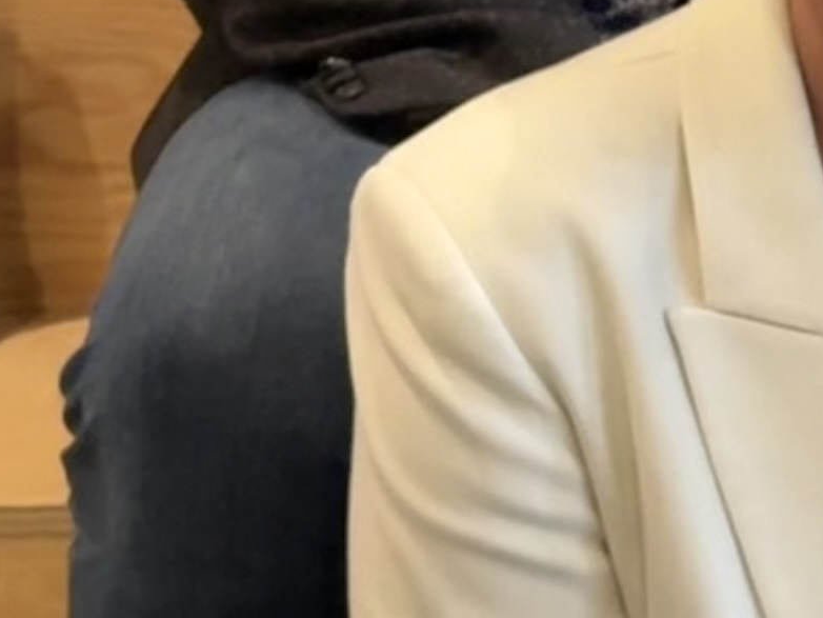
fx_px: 6374
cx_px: 1506
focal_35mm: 268
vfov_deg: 5.5
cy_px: -317
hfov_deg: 7.2
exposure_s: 1/40
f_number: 1.6
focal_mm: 5.96
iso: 200
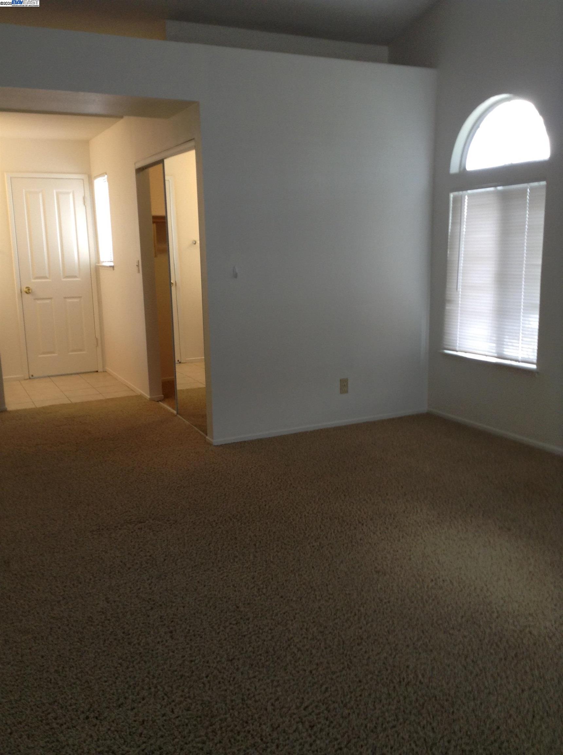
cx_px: 282
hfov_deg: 42.8
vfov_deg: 55.4
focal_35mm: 33
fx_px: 718
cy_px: 378
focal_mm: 3.3
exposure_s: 1/24
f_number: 2.4
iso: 40
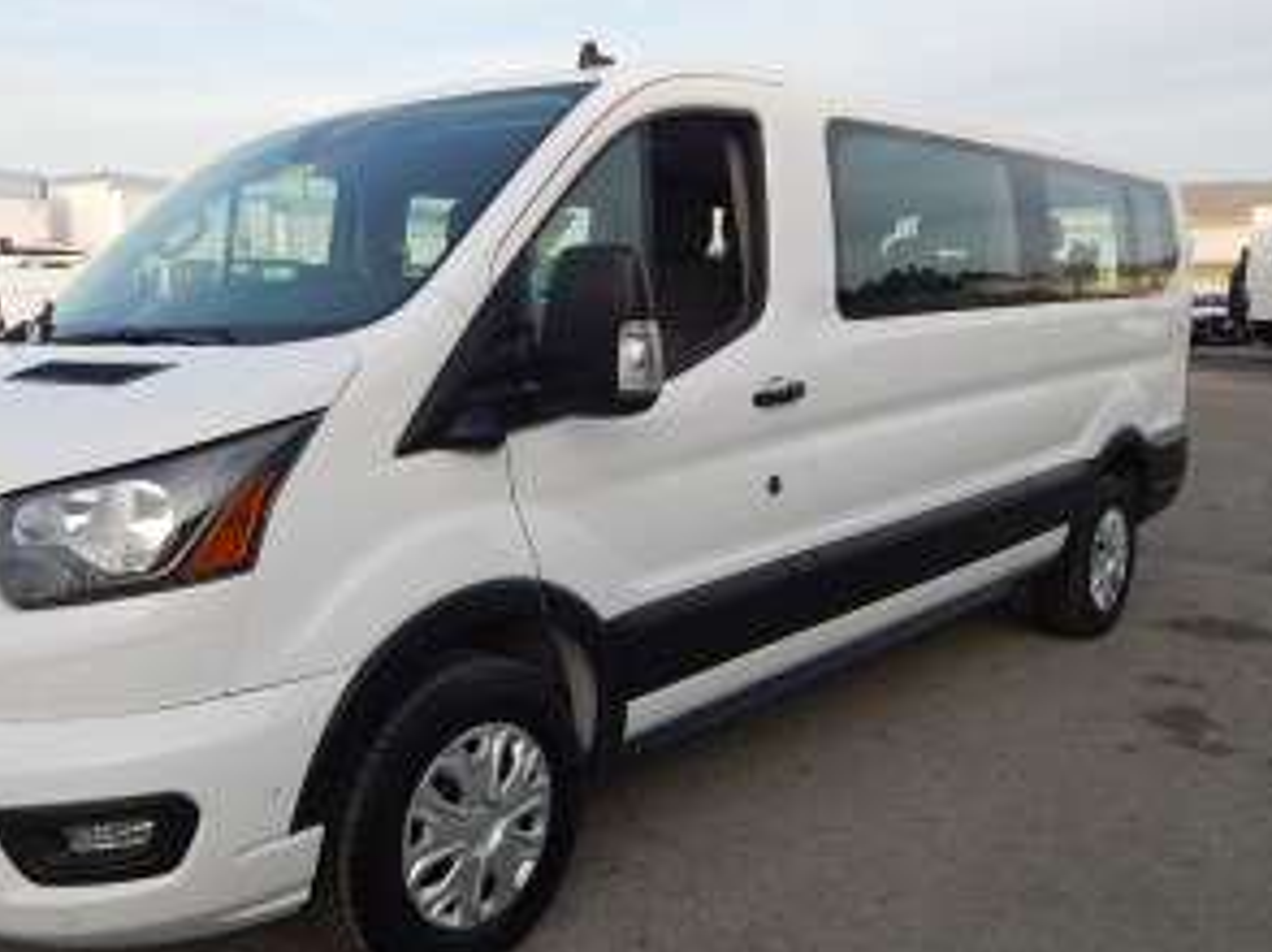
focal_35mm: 33
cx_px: 480
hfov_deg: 54.8
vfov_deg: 42.9
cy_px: 517
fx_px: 1212
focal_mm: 4.5
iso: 125
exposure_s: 1/640
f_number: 3.1
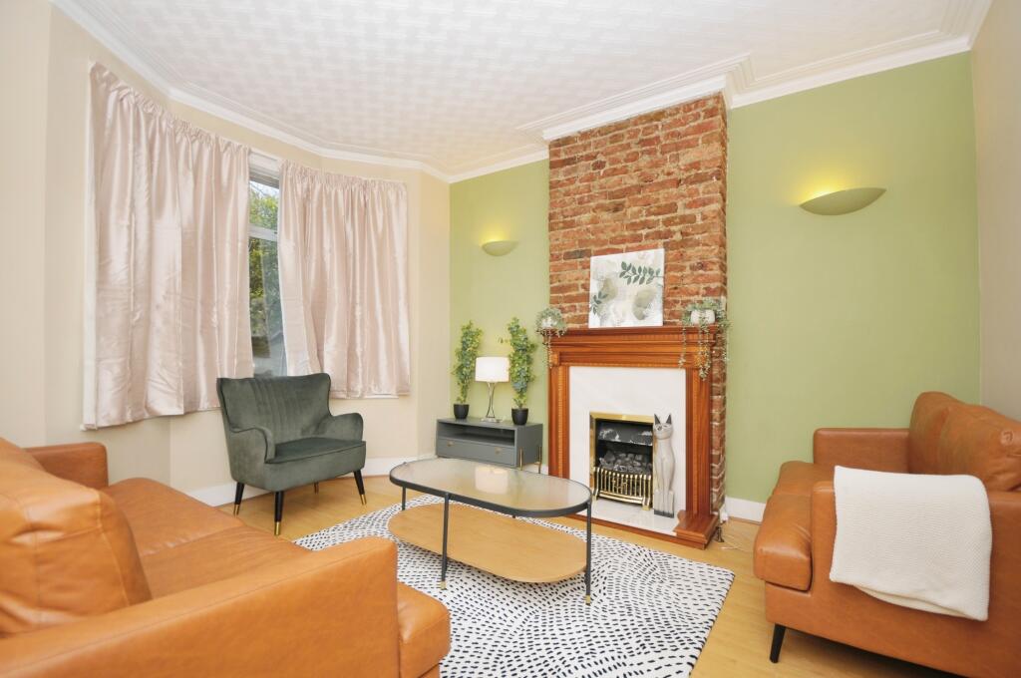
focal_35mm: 15
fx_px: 425
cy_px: 339
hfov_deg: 100.5
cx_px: 510
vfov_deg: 77.2
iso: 200
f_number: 5
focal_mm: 10
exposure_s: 1/60
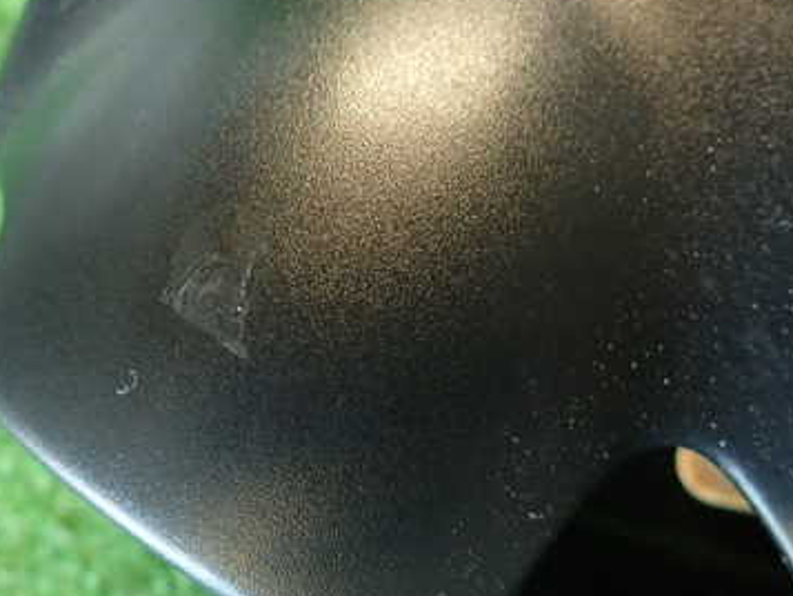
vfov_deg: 34.2
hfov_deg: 44.4
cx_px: 300
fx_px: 962
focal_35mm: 42
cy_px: 236
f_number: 2
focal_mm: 4.5
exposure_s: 1/30
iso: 320
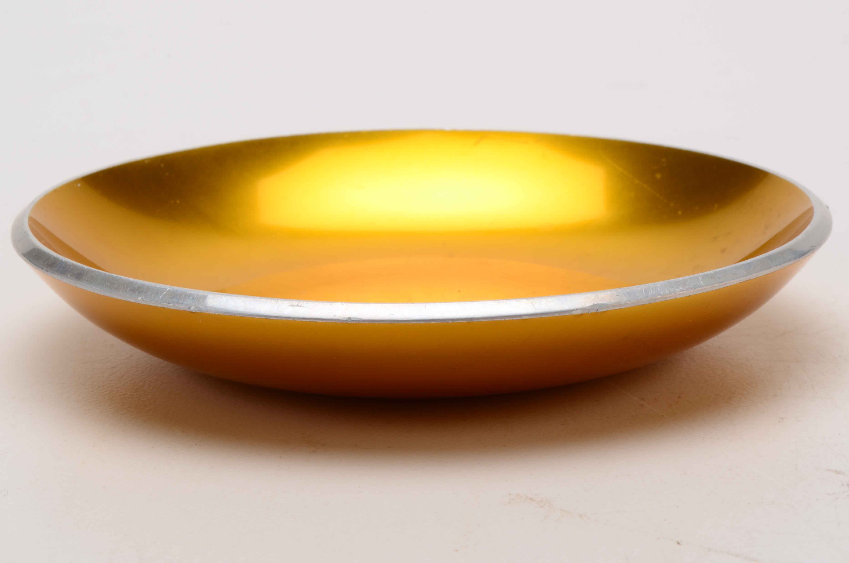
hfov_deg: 24.7
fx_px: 1942
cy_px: 282
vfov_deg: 16.5
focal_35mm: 82
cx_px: 424
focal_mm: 55
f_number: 29
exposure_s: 1/160
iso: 100
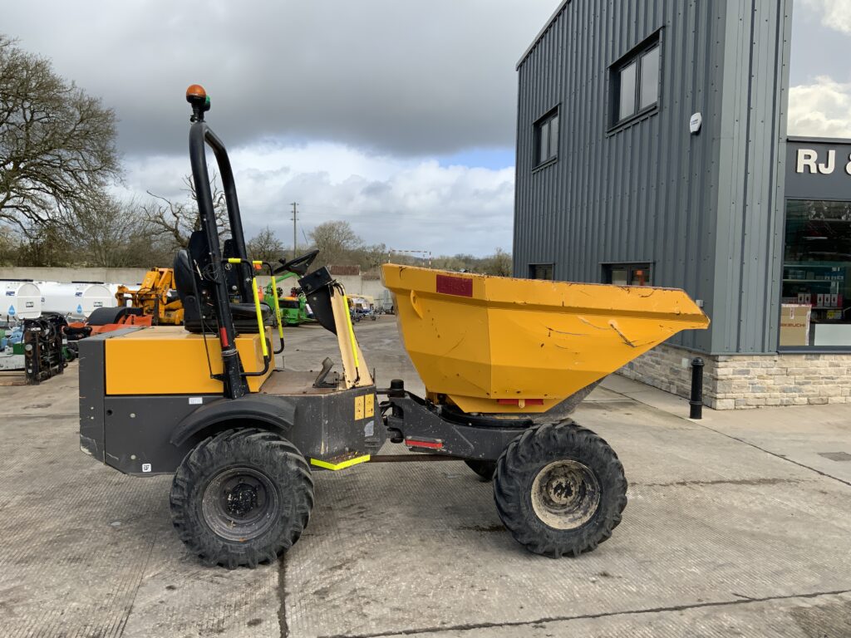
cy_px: 319
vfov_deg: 48.2
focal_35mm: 29
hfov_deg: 61.7
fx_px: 713
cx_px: 426
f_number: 1.8
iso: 16
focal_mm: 3
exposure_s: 1/1279
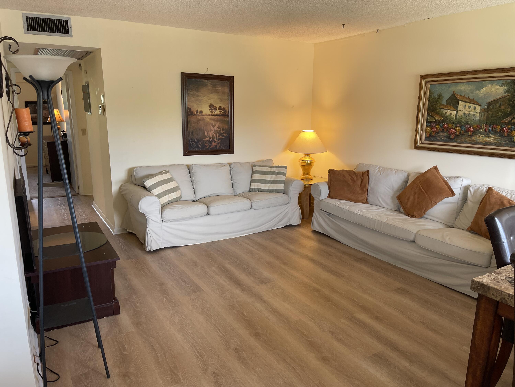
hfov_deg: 67.3
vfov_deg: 53.1
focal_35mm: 26
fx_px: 387
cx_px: 258
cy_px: 194
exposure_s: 1/121
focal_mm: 5.1
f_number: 1.6
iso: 125
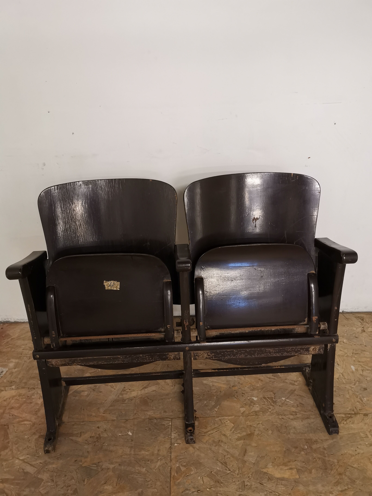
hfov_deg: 51.4
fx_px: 387
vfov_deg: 65.3
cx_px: 186
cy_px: 248
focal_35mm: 27
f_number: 1.8
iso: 400
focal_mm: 5.58
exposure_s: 1/33.3
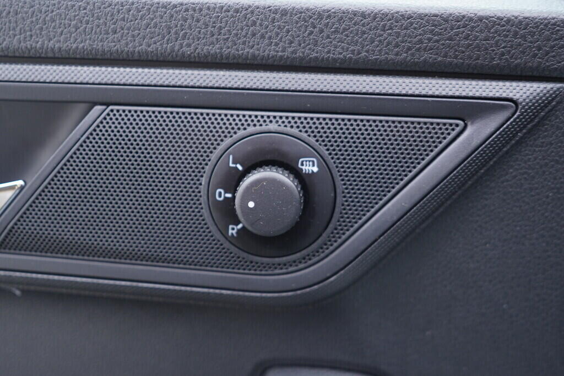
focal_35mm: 36
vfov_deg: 36.9
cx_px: 282
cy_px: 188
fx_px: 564
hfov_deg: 53.1
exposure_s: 1/40
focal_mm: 24
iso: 320
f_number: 2.8
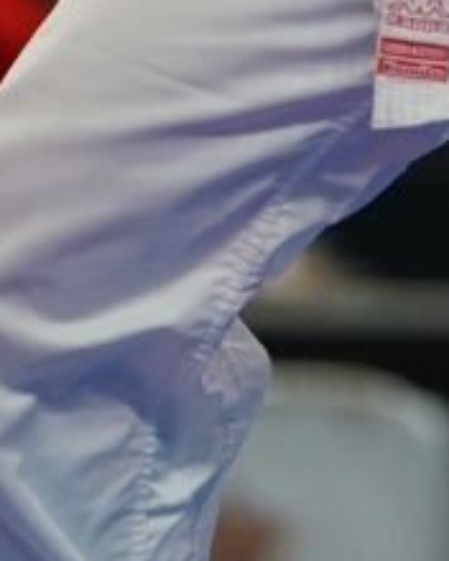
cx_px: 1110
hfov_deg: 1.0
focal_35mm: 1538
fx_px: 25547
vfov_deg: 1.3
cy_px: -819
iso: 1600
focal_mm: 200
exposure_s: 1/1000
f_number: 2.8
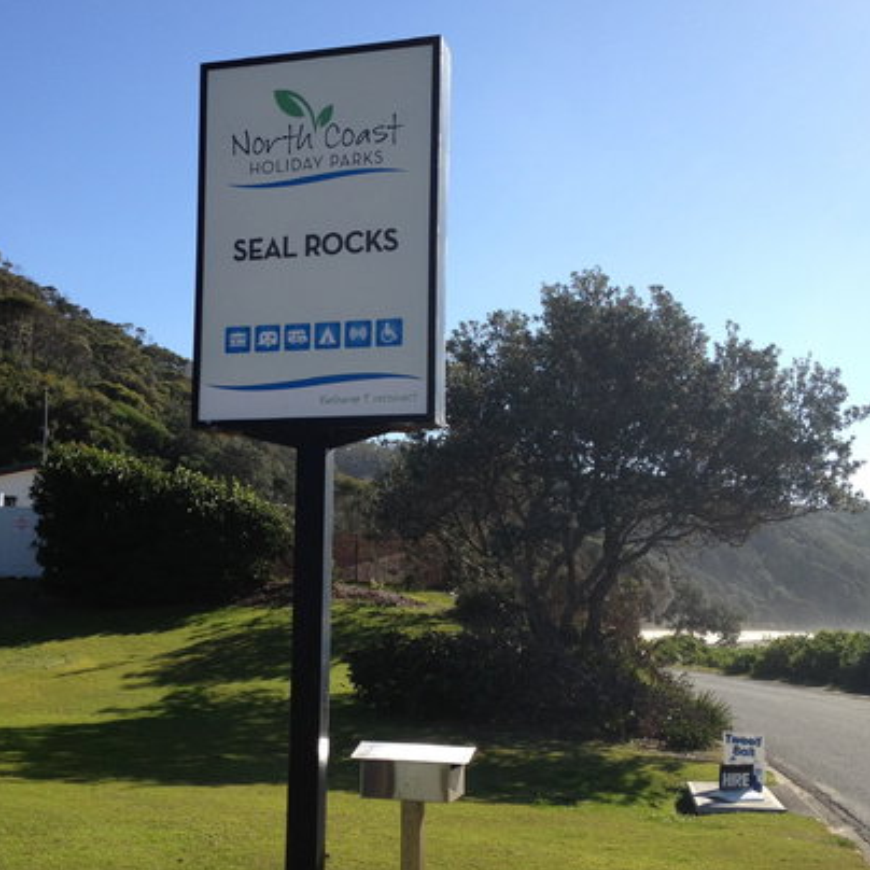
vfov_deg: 34.6
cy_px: 478
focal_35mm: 49
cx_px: 357
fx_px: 1393
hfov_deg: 34.6
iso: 64
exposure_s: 1/1493
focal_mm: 4.28
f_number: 2.4
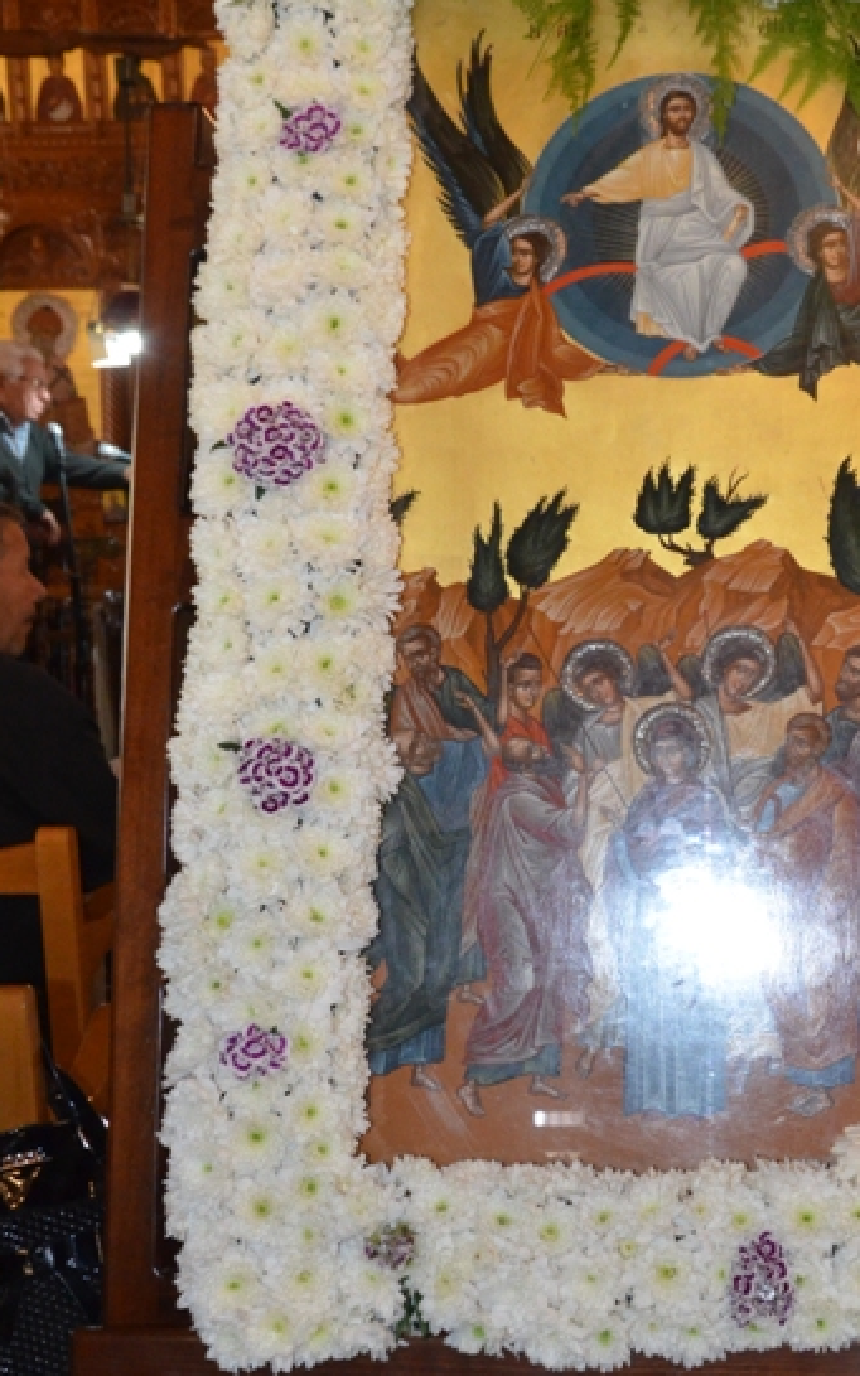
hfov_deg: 21.5
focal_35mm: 59
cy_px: 620
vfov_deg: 34.5
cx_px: 759
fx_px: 2214
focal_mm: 22
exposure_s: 1/60
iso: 2000
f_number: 6.3
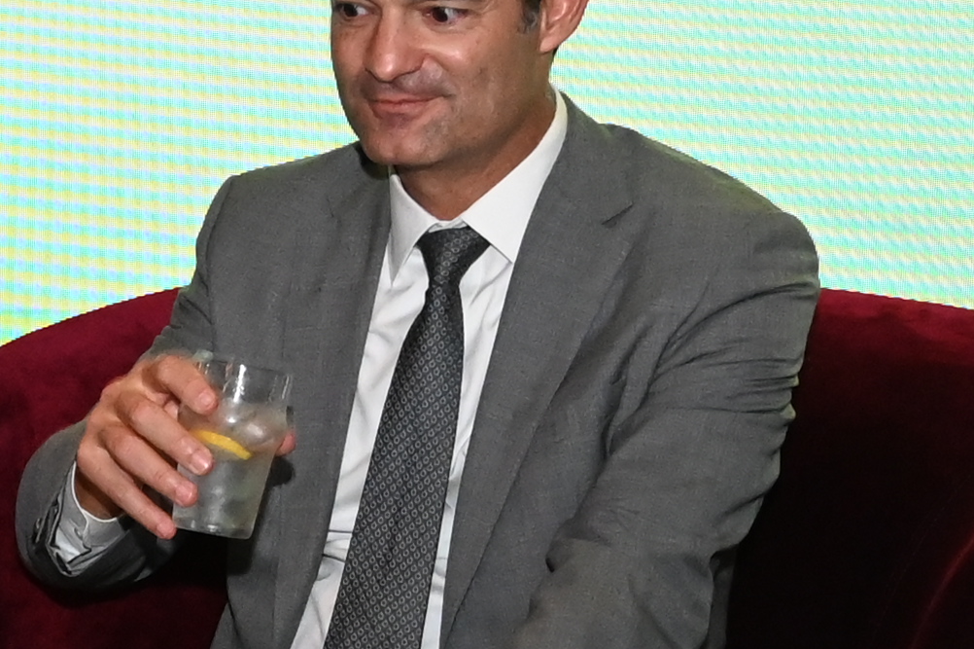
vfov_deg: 7.6
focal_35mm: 178
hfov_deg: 11.1
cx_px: -482
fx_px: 4814
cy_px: 796
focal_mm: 29.5
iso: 4000
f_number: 4
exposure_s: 1/100
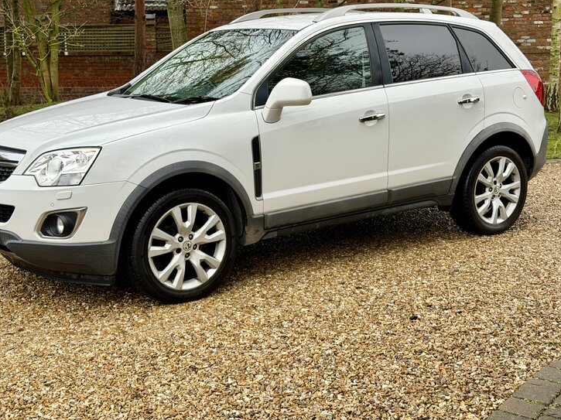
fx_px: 859
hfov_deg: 36.2
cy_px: 191
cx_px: 271
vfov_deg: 27.5
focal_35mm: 53
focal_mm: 6.76
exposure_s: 1/236
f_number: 1.78
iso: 64
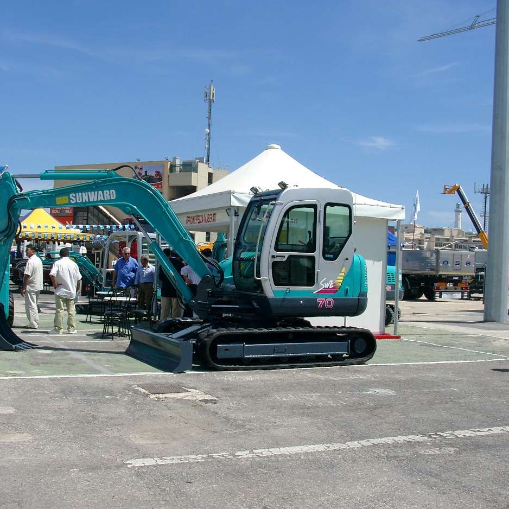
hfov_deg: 40.8
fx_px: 682
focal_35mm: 41
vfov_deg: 40.9
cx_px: 213
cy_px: 256
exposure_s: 1/521
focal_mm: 7.13
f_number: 5.6
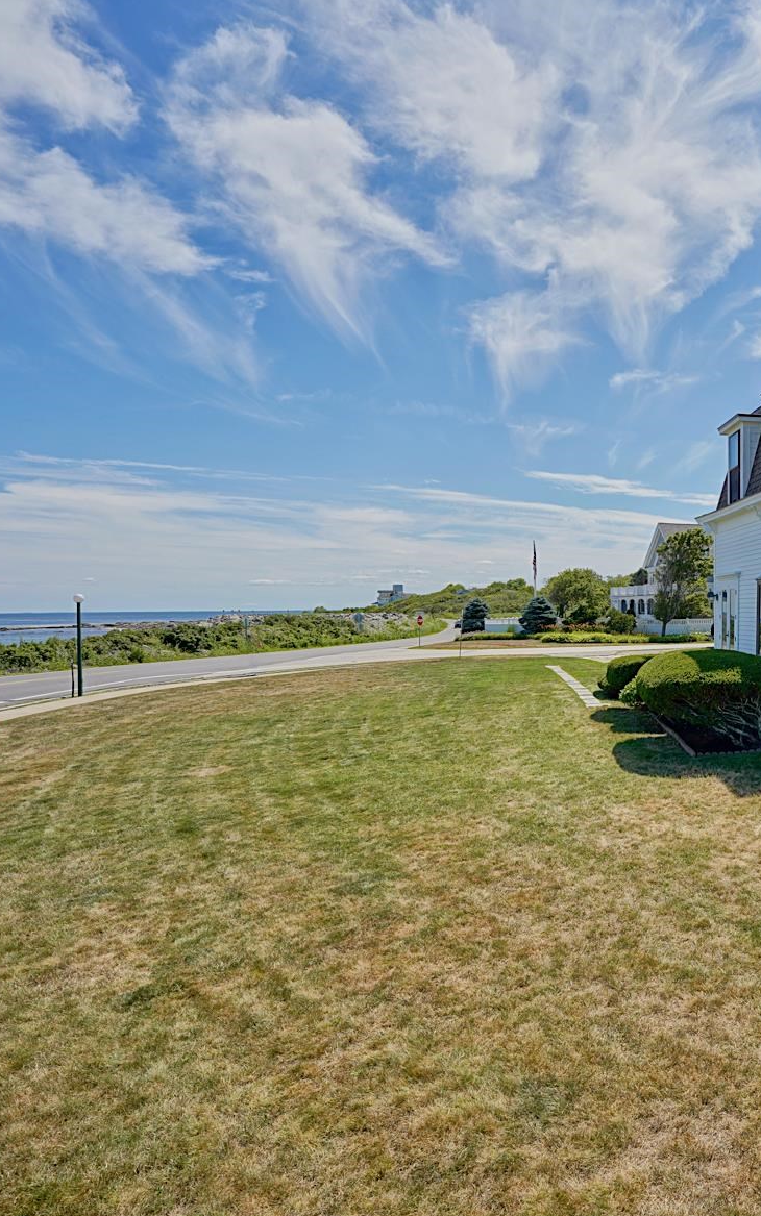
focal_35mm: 22
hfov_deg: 48.8
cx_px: 695
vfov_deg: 79.6
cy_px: 623
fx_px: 730
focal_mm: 14
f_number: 8
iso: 100
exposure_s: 1/250
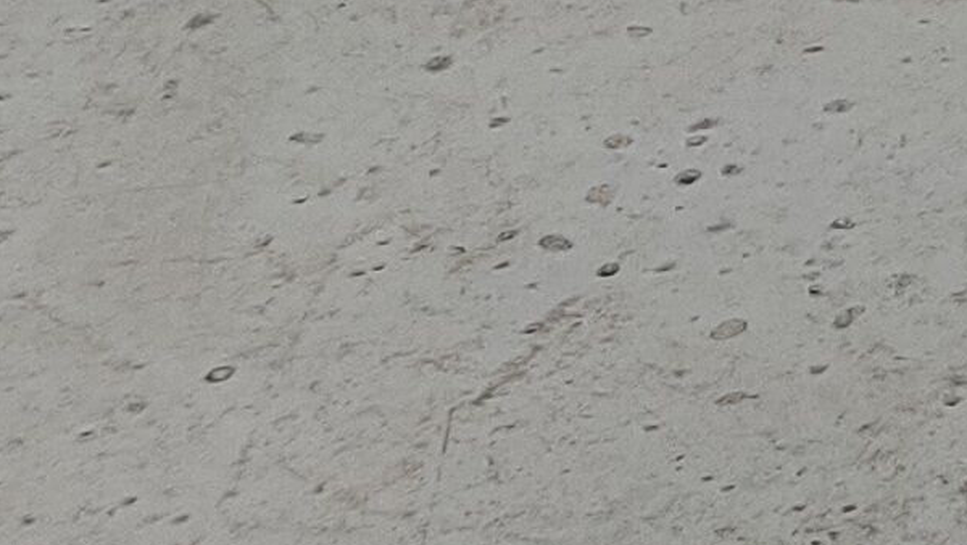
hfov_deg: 9.7
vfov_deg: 5.7
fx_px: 5027
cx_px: 2316
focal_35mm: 196
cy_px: -1193
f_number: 1.65
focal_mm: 4.75
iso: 200
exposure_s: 1/100
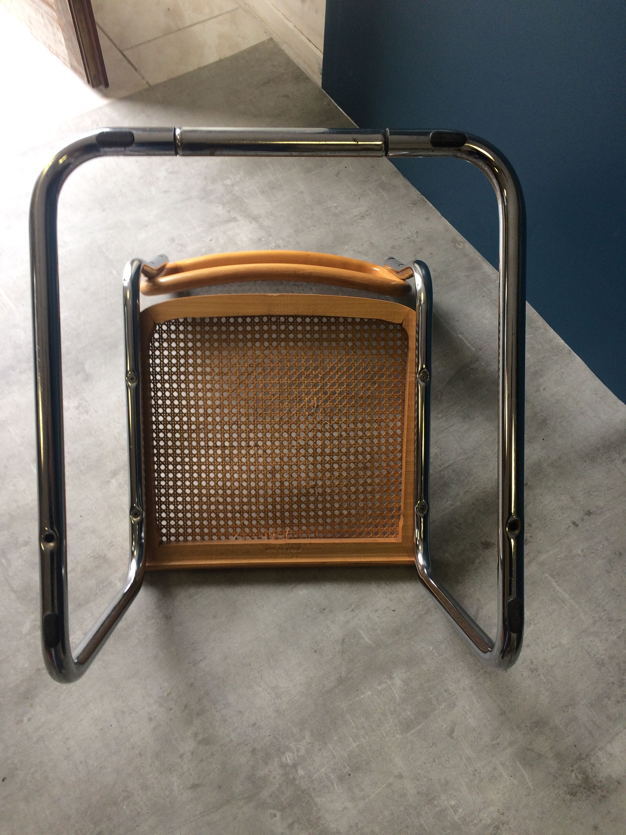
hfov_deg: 48.2
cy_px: 418
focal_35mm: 29
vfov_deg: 61.7
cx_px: 313
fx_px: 699
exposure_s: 1/100
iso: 50
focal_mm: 4.15
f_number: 2.2
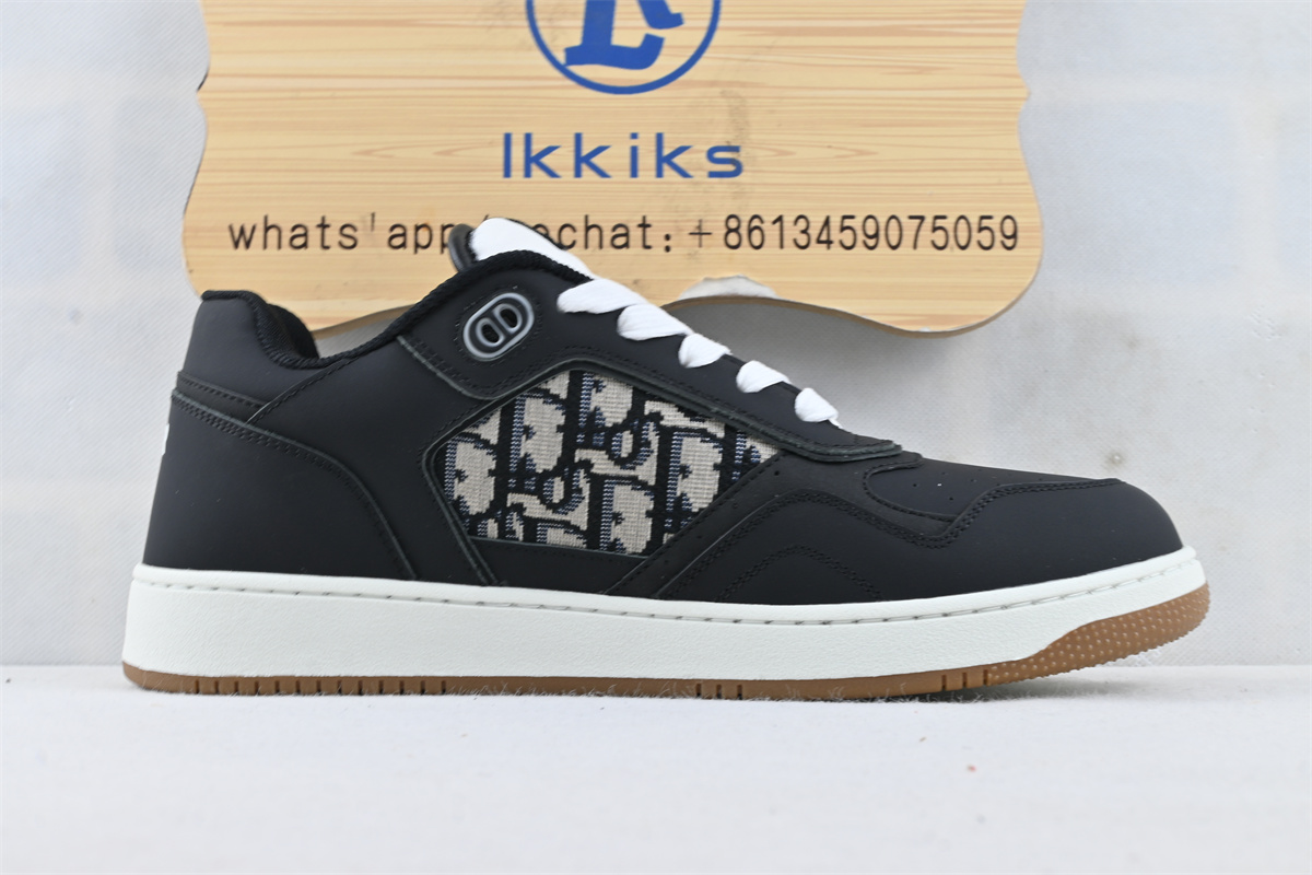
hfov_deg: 40.0
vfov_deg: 27.3
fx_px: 1804
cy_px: 438
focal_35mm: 50
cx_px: 656
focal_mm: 33
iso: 100
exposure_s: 1/10
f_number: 10
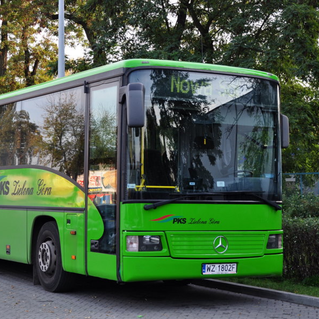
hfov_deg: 21.3
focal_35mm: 81
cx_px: 107
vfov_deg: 21.4
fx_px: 845
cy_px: 160
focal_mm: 42
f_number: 8
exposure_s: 1/60
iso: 220
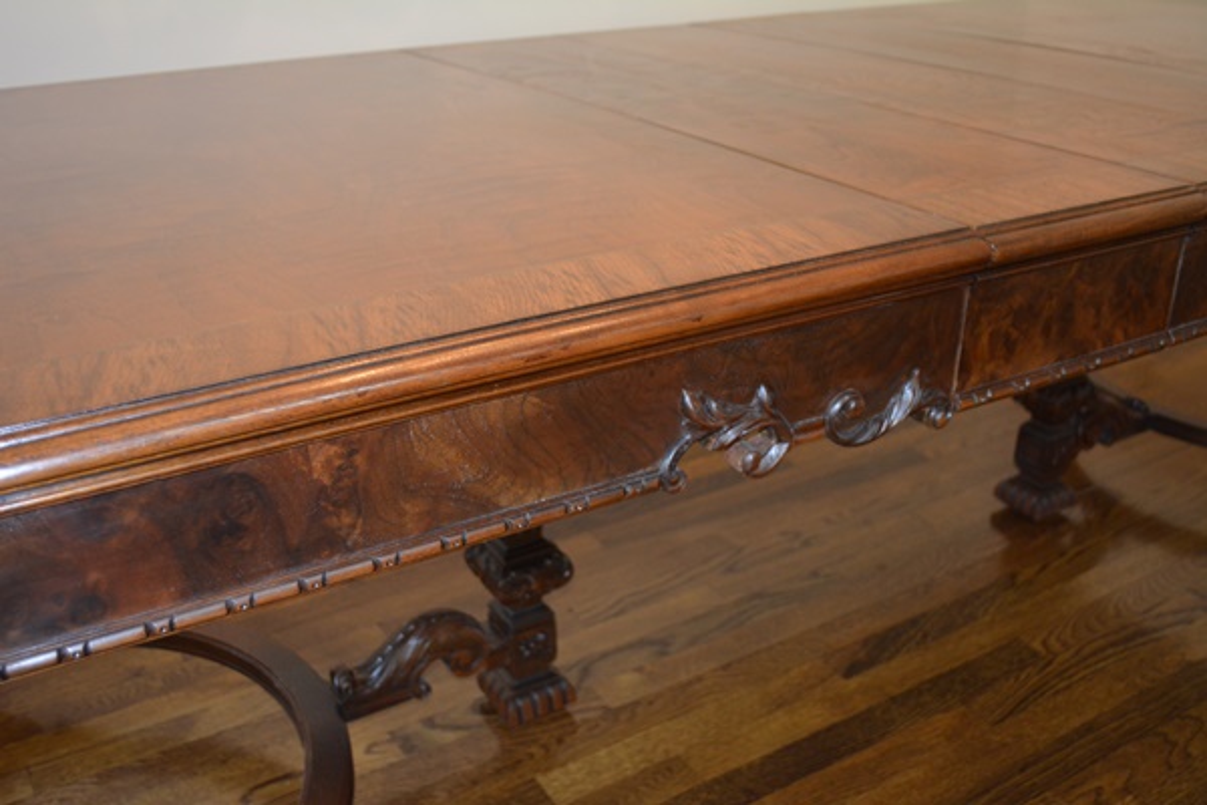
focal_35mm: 36
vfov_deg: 36.9
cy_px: 402
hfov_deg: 53.1
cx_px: 604
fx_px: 1207
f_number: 4
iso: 1250
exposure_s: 1/60
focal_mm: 24
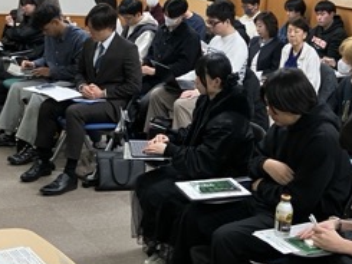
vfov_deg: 19.8
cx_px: 164
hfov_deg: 26.7
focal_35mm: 73
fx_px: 743
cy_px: 29
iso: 100
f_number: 1.8
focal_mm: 3.99
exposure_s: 1/50
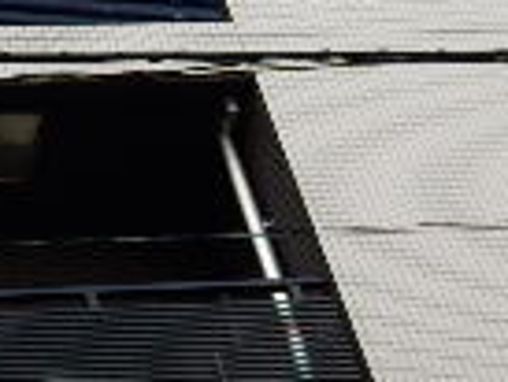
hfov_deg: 16.0
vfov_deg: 12.4
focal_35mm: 117
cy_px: -63
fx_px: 1719
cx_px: -145
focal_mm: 4.5
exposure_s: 1/250
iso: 125
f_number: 3.7
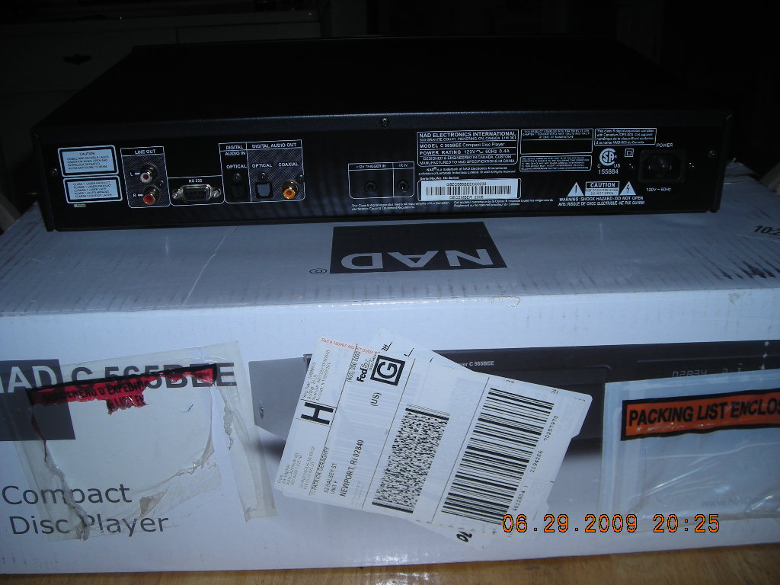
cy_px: 292
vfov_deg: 37.7
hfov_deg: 49.0
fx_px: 856
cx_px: 390
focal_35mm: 38
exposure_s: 1/60
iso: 50
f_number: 3.2
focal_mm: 6.3
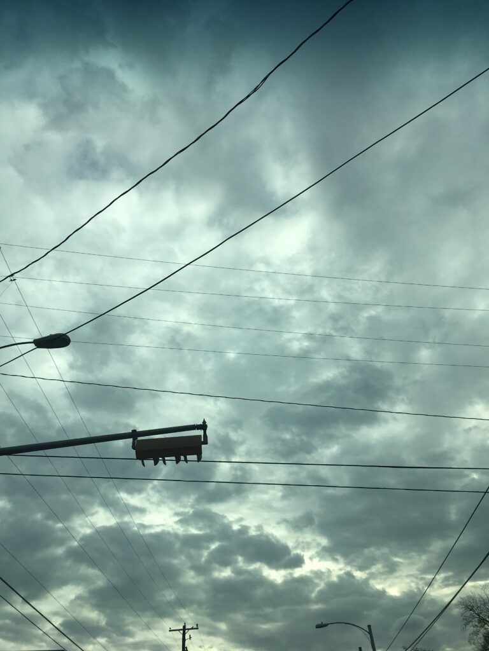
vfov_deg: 61.7
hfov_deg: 48.2
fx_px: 546
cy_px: 326
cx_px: 244
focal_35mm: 29
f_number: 2.2
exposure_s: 1/1538
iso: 25
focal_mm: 4.15
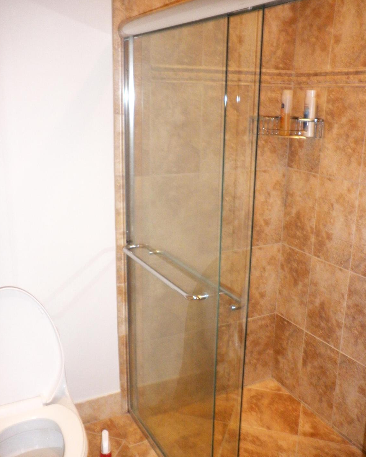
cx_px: 182
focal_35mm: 38
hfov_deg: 39.2
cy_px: 240
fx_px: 515
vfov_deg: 47.9
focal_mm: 6.3
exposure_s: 1/30
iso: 160
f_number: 3.5
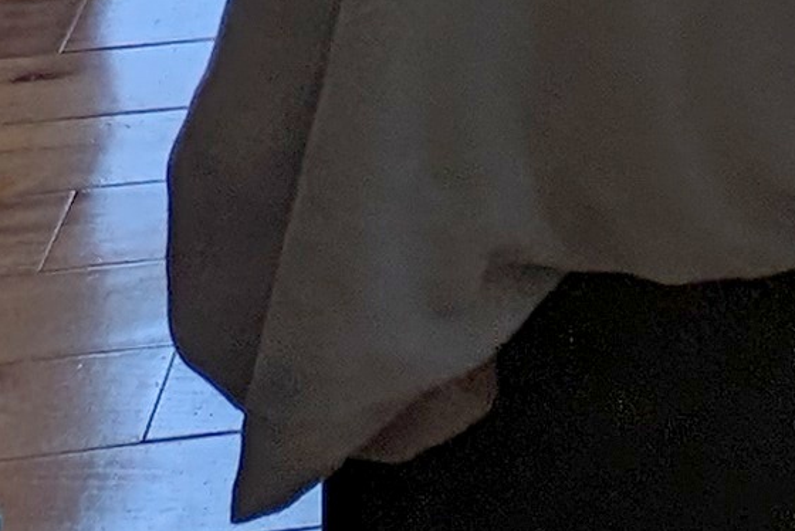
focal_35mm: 91
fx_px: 2011
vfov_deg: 8.8
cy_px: -1438
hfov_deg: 19.5
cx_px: 1191
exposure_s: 1/387
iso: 47
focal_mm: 2.23
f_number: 1.95
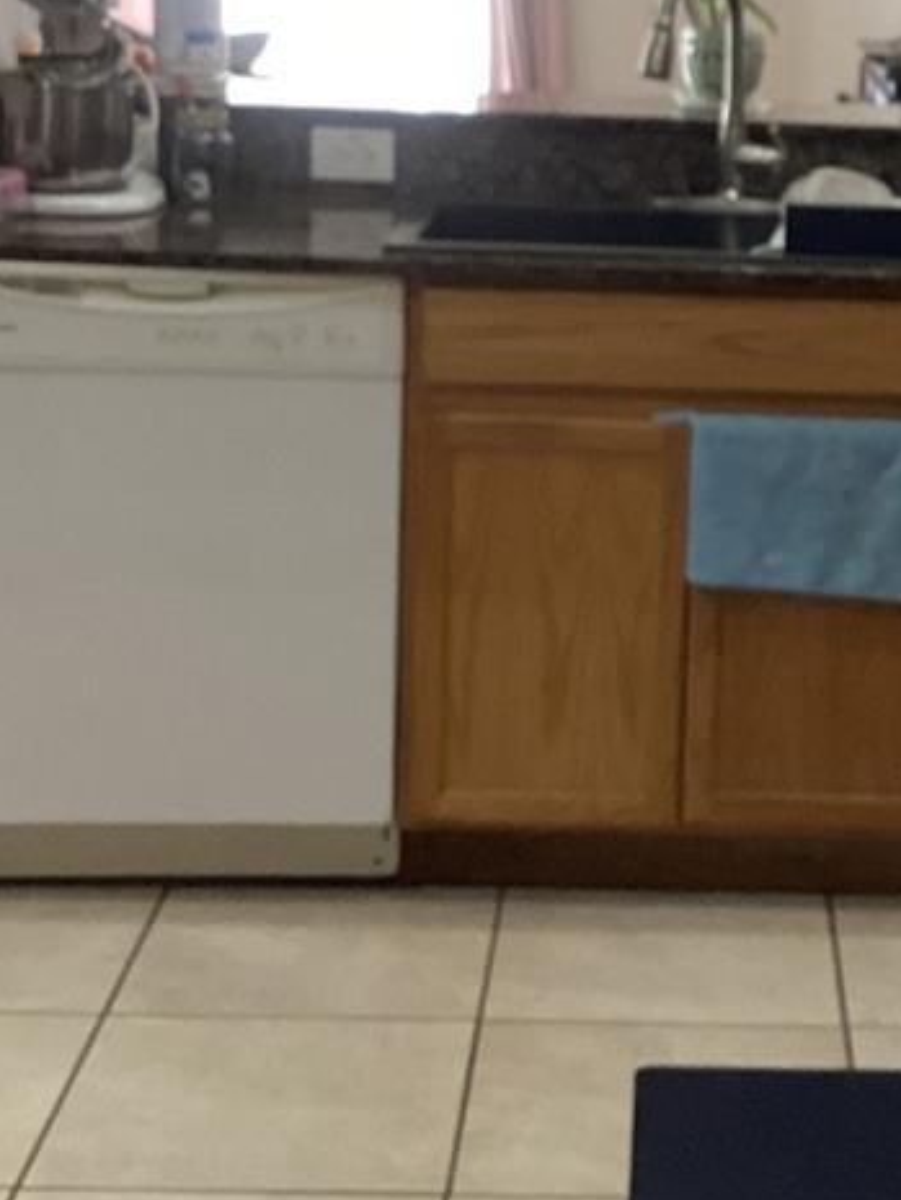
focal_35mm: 80
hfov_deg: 18.1
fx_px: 2775
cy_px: 325
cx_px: 829
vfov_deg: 24.2
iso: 250
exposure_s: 1/60
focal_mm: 3.3
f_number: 2.4
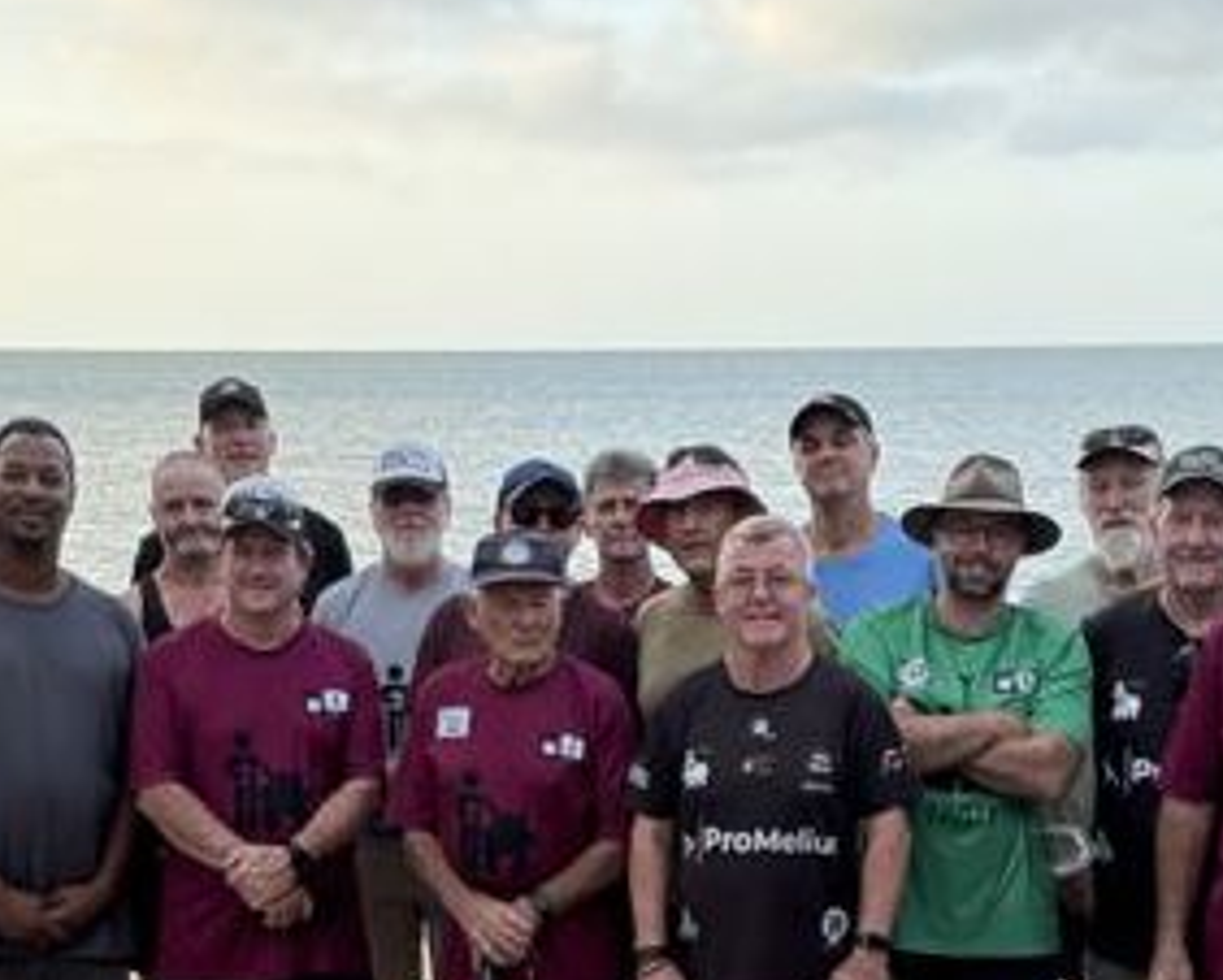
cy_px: 1036
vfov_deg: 20.7
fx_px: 2572
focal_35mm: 71
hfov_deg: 26.7
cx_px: 575
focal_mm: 2.69
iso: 80
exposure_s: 1/141
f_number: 1.9
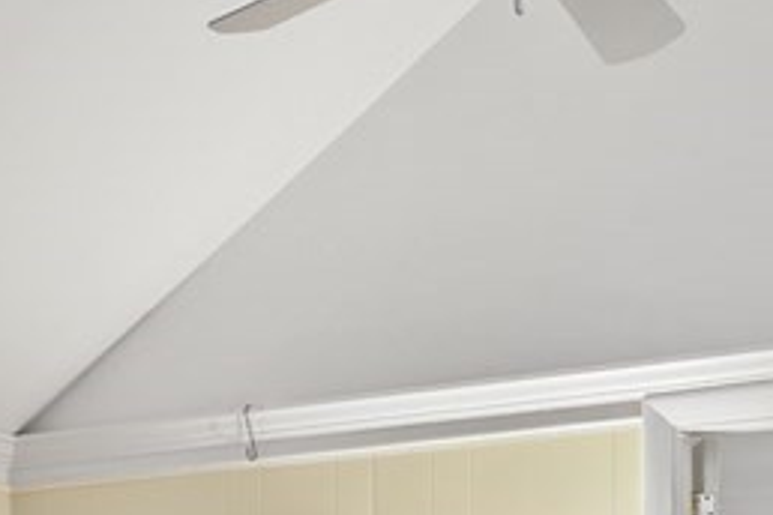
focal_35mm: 111
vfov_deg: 11.5
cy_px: 915
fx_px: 2383
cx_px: 30
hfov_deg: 18.0
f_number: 2.8
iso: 200
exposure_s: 1/4
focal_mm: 14
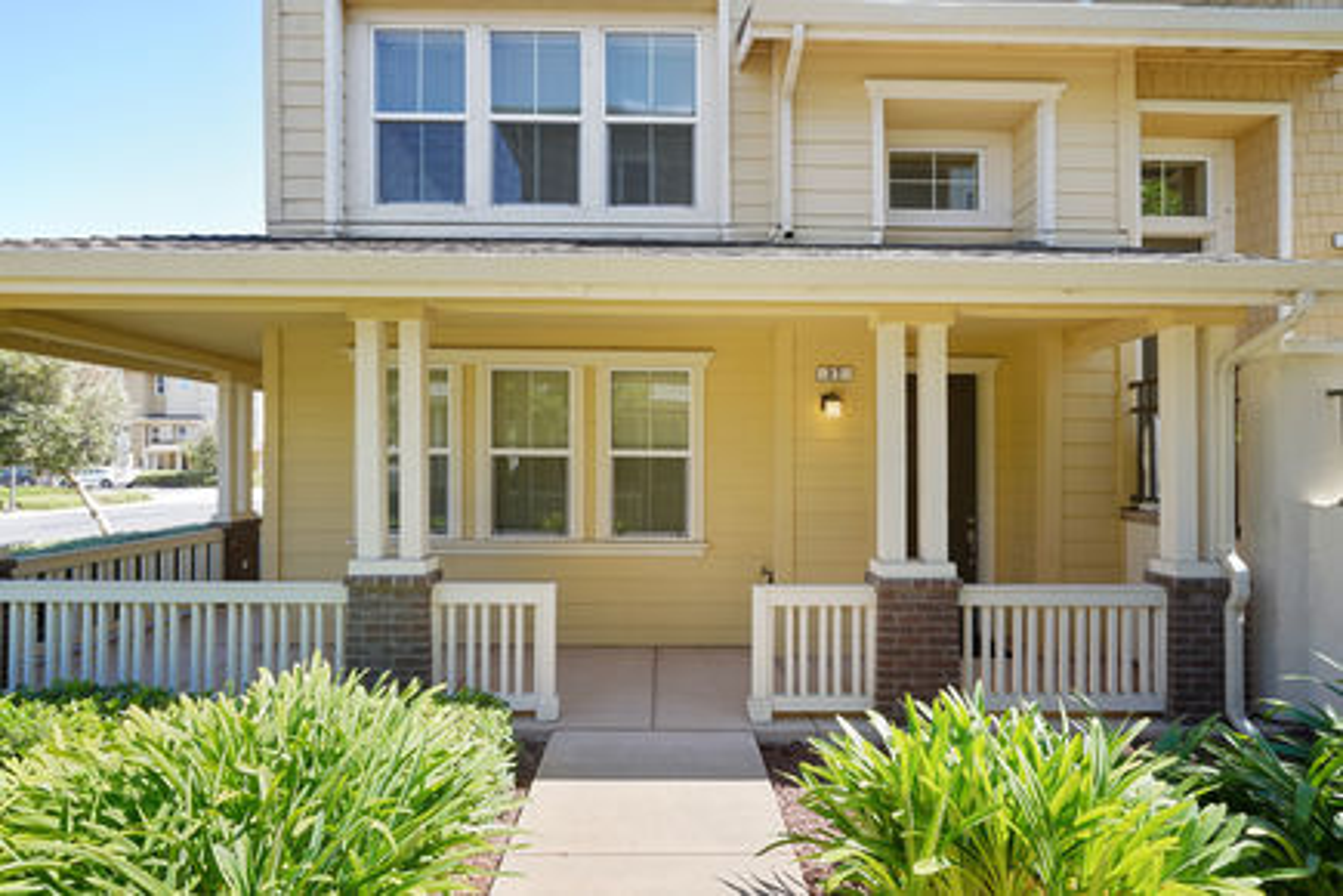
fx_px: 597
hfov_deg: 96.7
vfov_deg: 73.7
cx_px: 672
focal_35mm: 16
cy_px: 448
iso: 100
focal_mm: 16
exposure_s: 1/25
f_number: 8
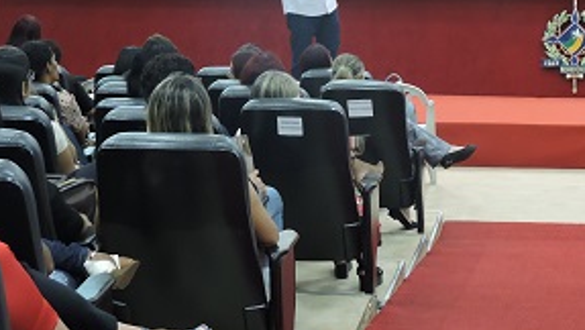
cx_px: 275
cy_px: 29
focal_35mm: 107
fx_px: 1661
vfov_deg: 11.3
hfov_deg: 20.0
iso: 500
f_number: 3.5
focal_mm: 8.4
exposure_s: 1/13
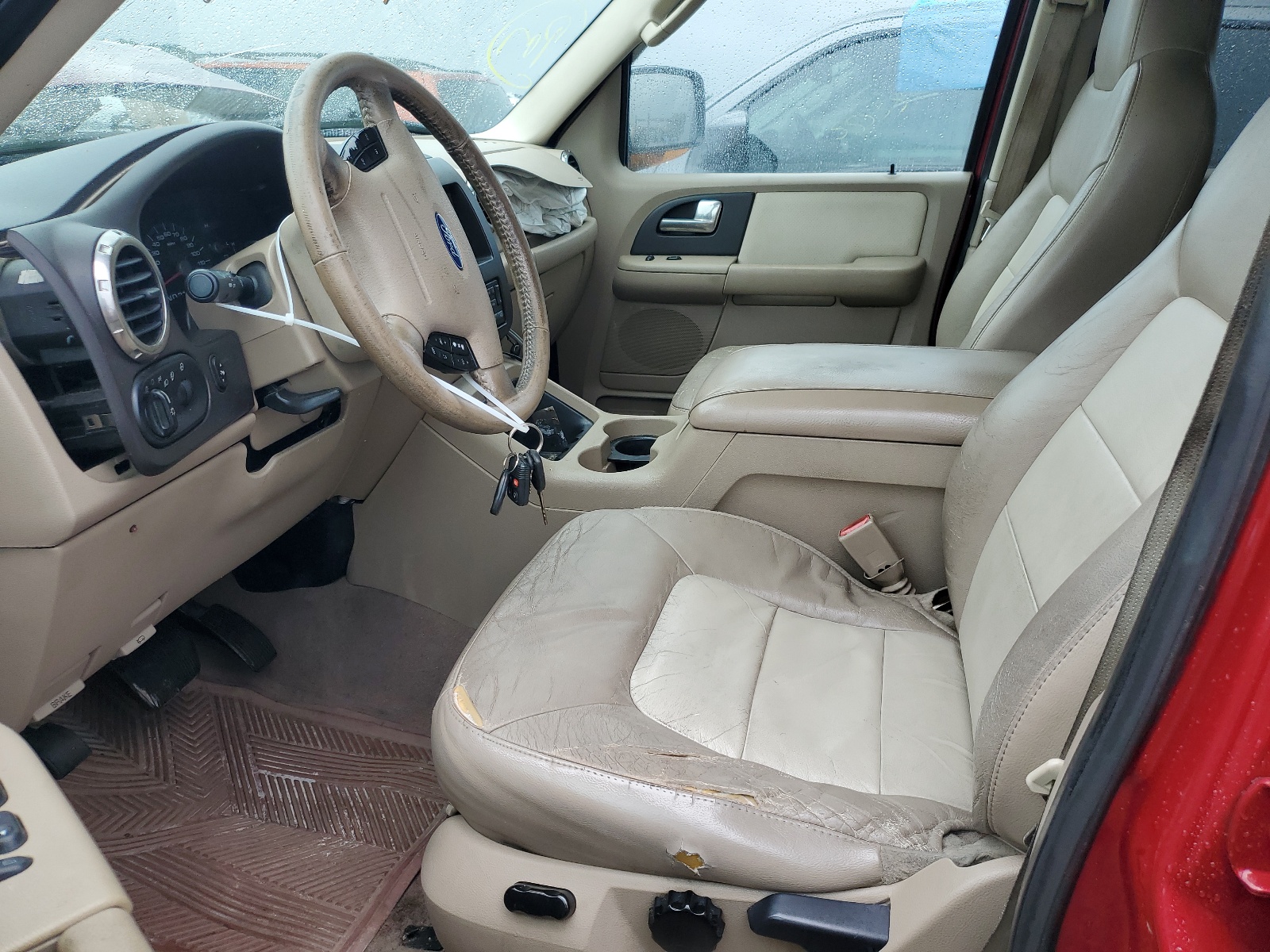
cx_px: 635
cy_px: 476
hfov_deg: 67.3
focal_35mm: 26
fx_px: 954
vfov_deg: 53.1
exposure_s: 1/526
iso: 50
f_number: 1.5
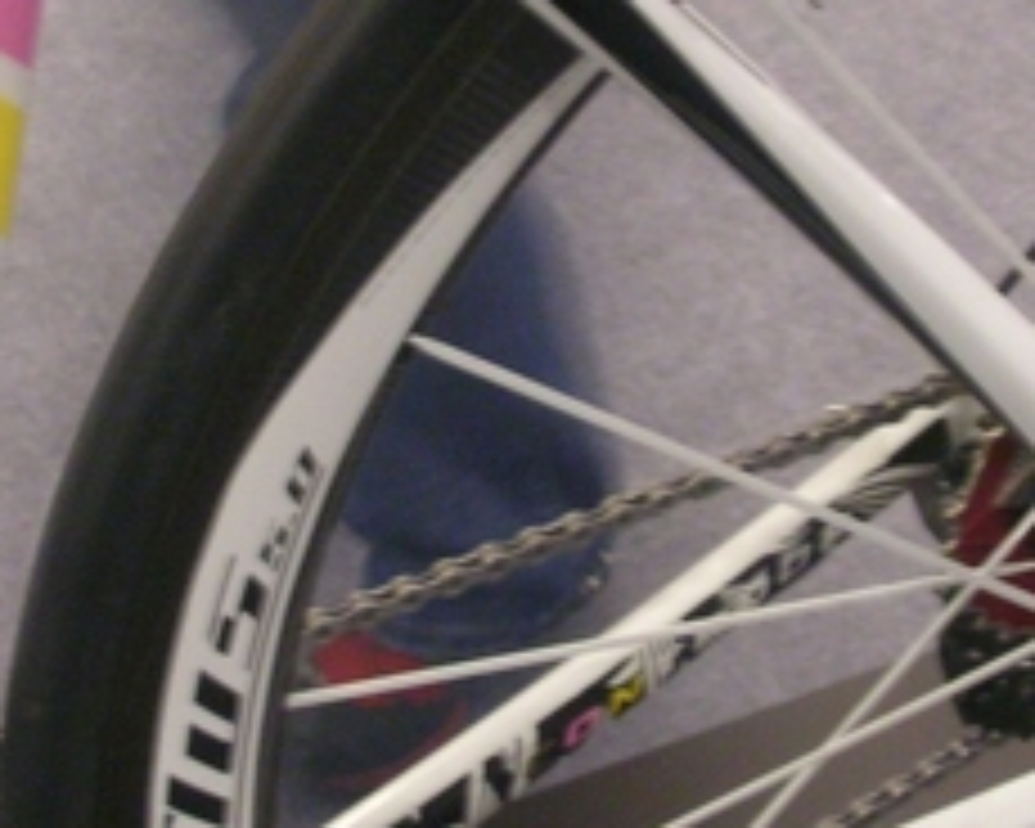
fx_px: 3186
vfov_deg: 14.8
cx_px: 549
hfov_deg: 18.5
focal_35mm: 104
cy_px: 340
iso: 162
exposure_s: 1/4.2
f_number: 3
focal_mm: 5.8
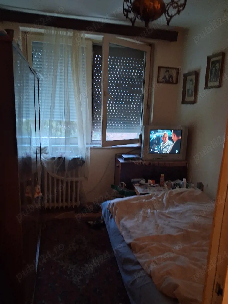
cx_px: 114
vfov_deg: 65.3
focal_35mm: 27
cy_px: 152
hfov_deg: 51.4
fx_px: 237
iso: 1250
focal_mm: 4
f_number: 1.8
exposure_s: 1/10
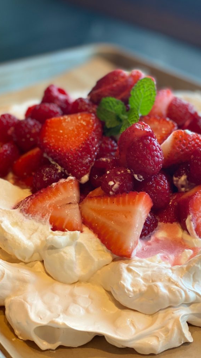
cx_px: 128
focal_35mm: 57
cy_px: 179
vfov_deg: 36.6
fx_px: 541
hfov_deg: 21.0
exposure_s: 1/120
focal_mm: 6
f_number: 2
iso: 160
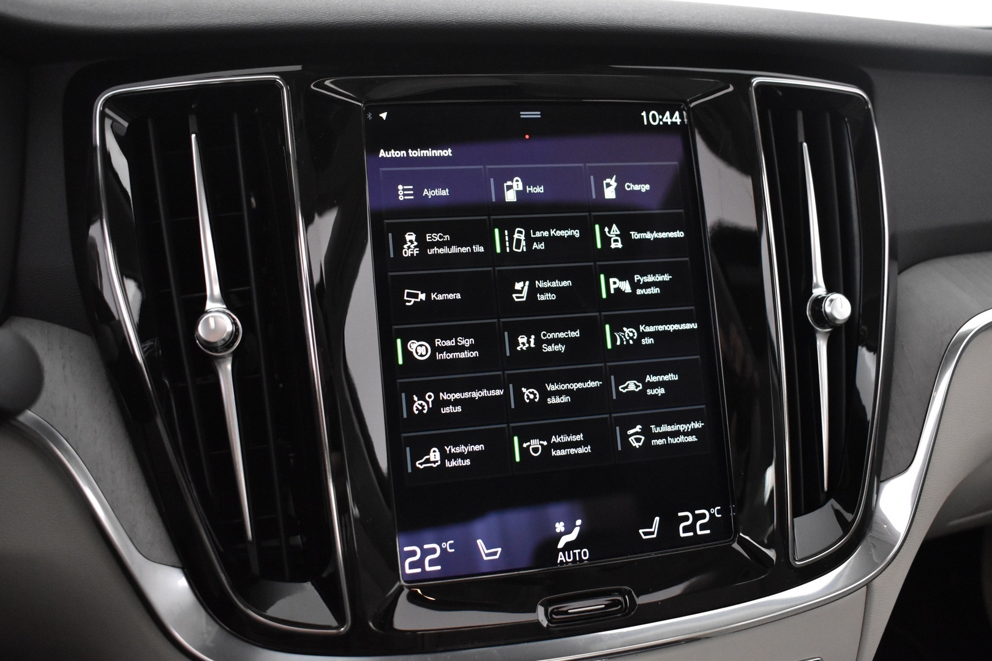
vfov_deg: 36.9
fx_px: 992
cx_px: 496
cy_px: 330
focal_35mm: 36
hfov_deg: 53.1
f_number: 3.8
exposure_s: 1/40
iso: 3200
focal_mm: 24
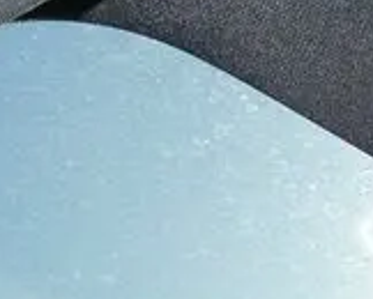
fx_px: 1194
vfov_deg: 14.1
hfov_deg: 17.8
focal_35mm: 108
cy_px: 307
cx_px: 175
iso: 200
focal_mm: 14
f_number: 5
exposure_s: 1/160
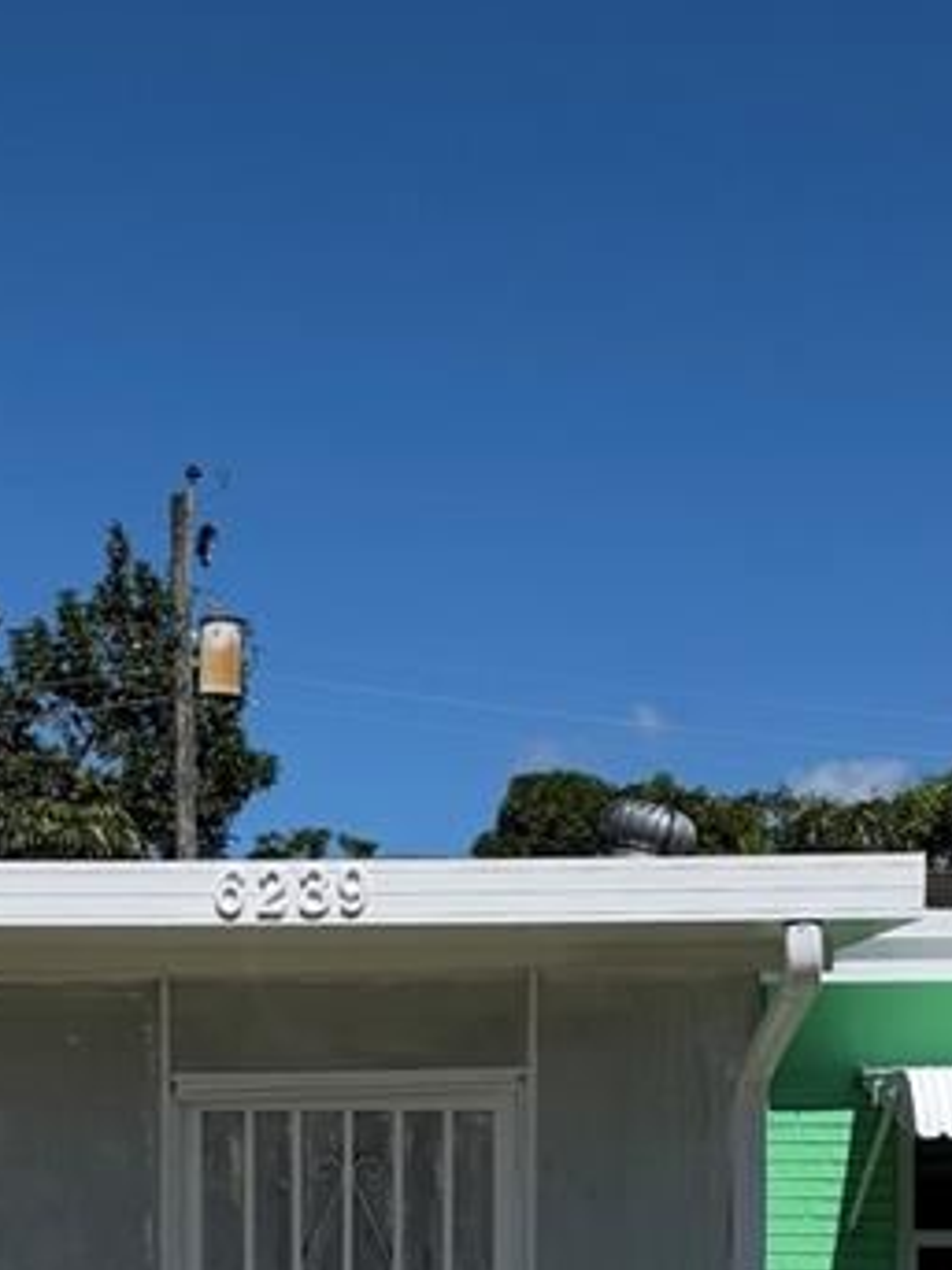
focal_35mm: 84
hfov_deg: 17.5
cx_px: 278
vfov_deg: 21.9
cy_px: 1437
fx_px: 3082
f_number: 1.78
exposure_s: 1/11905
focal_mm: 6.76
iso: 80
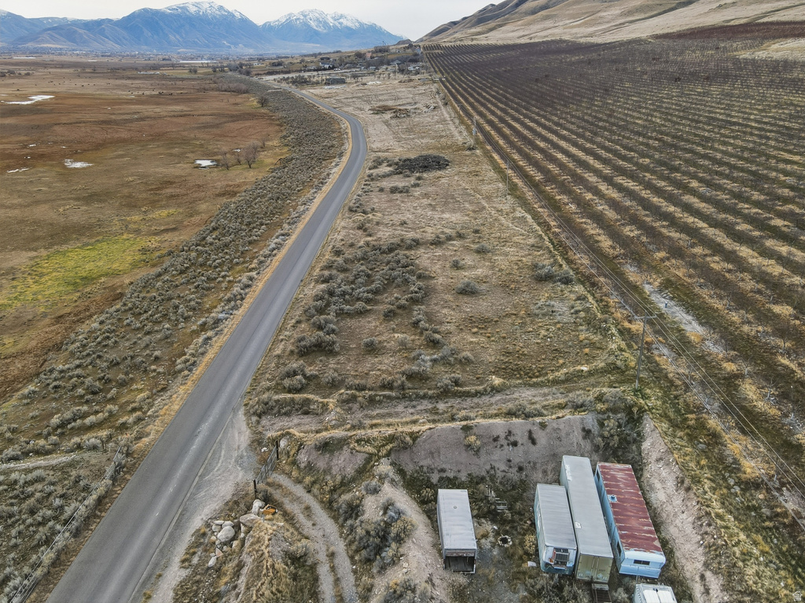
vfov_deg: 56.8
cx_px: 402
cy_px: 302
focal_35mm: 24
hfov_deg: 71.6
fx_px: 558
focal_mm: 4.5
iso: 110
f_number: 2.8
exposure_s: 1/20
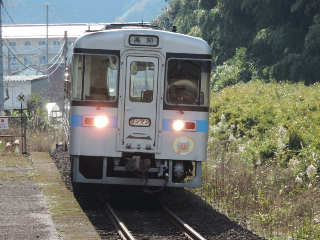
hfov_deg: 7.9
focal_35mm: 250
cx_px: 160
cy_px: 120
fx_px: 2311
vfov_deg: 5.9
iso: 80
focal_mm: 44.5
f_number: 4.7
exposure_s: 1/200
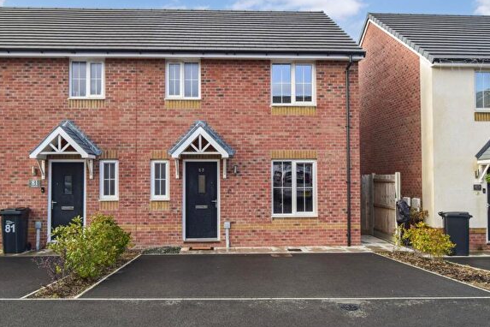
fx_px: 449
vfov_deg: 40.0
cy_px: 161
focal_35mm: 33
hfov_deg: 57.2
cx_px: 243
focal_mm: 18
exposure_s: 1/160
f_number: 9
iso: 400
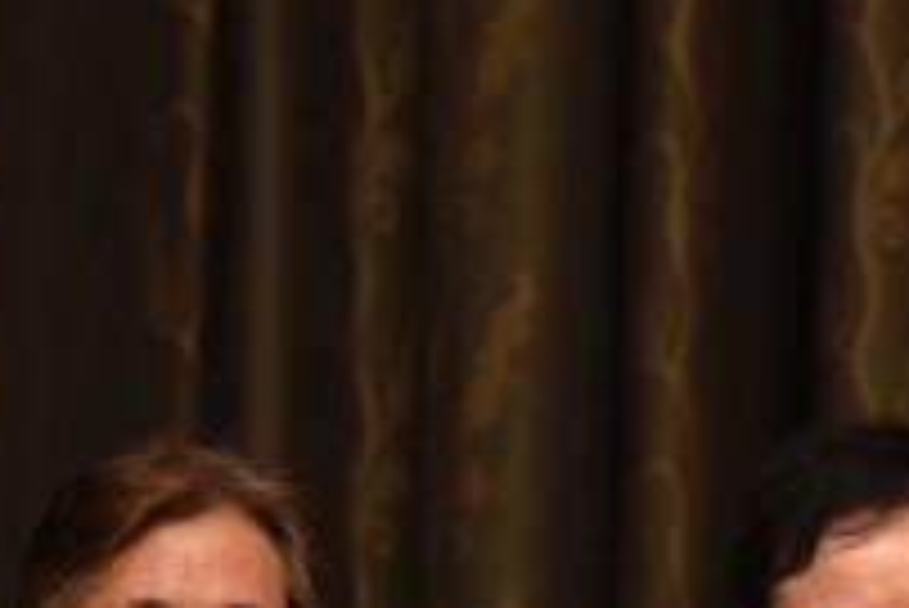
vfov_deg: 1.2
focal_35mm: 1127
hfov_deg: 1.8
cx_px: 418
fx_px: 28476
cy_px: 851
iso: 1250
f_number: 5.6
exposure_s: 1/80
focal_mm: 380
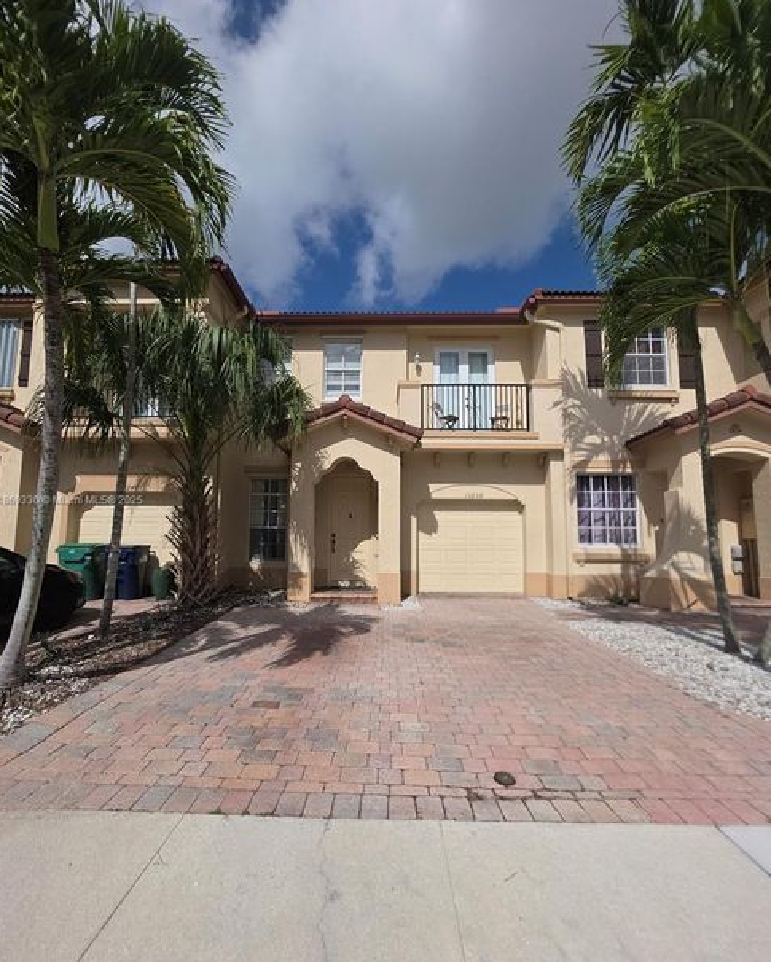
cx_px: 379
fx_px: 399
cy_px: 501
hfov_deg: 88.0
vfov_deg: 100.6
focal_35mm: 14
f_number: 1.9
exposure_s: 1/2500
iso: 20
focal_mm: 2.2
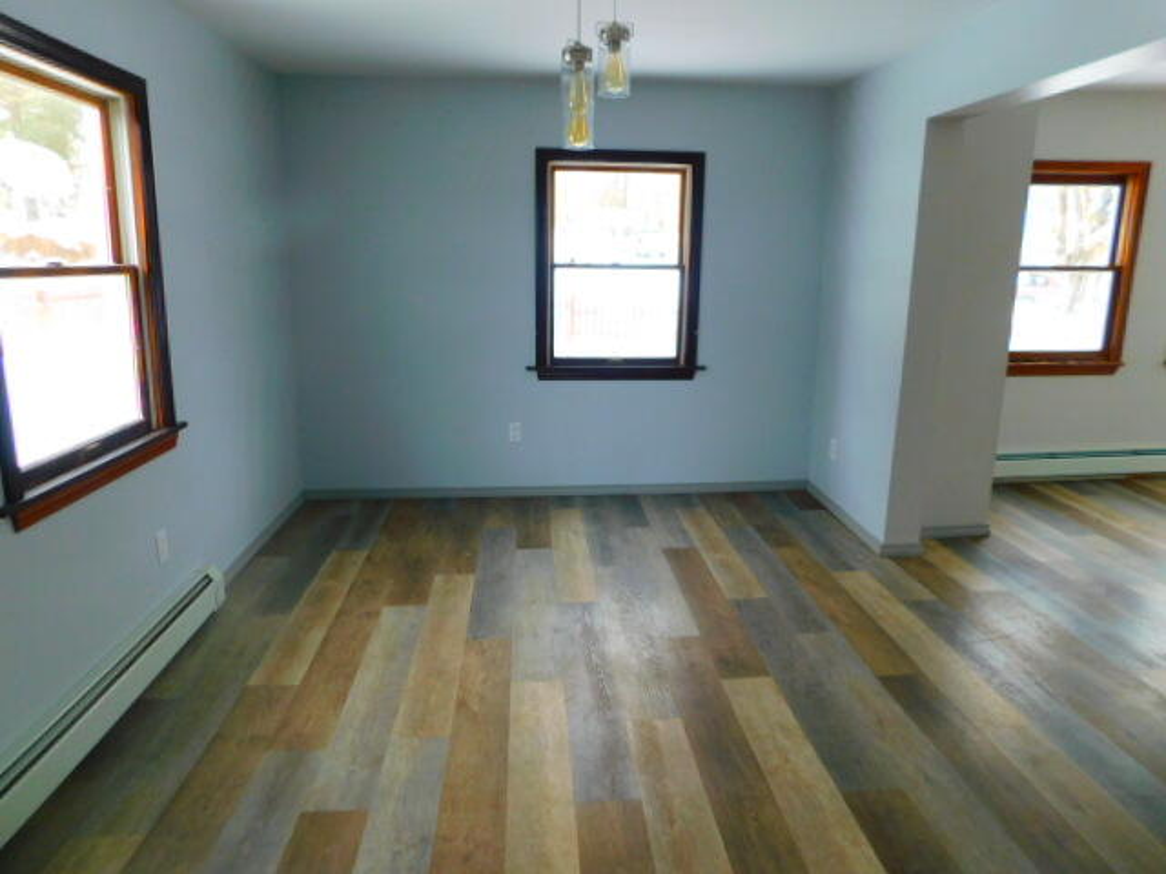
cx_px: 583
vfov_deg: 58.9
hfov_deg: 73.9
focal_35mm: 23
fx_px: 775
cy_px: 437
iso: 125
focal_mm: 4
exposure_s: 1/50
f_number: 3
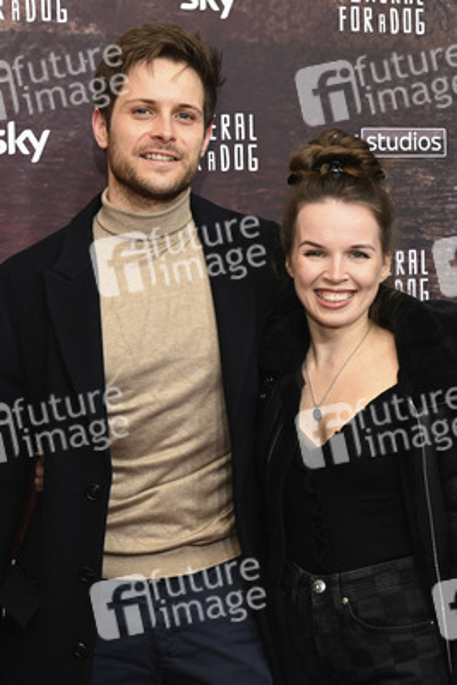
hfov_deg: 26.0
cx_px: 228
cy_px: 342
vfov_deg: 38.2
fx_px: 989
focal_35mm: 52
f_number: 6.3
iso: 400
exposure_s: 1/200
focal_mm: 52
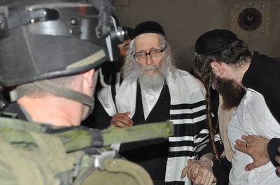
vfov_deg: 23.7
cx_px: 140
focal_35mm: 57
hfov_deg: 35.1
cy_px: 92
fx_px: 442
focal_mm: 38
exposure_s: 1/60
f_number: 5
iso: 2000
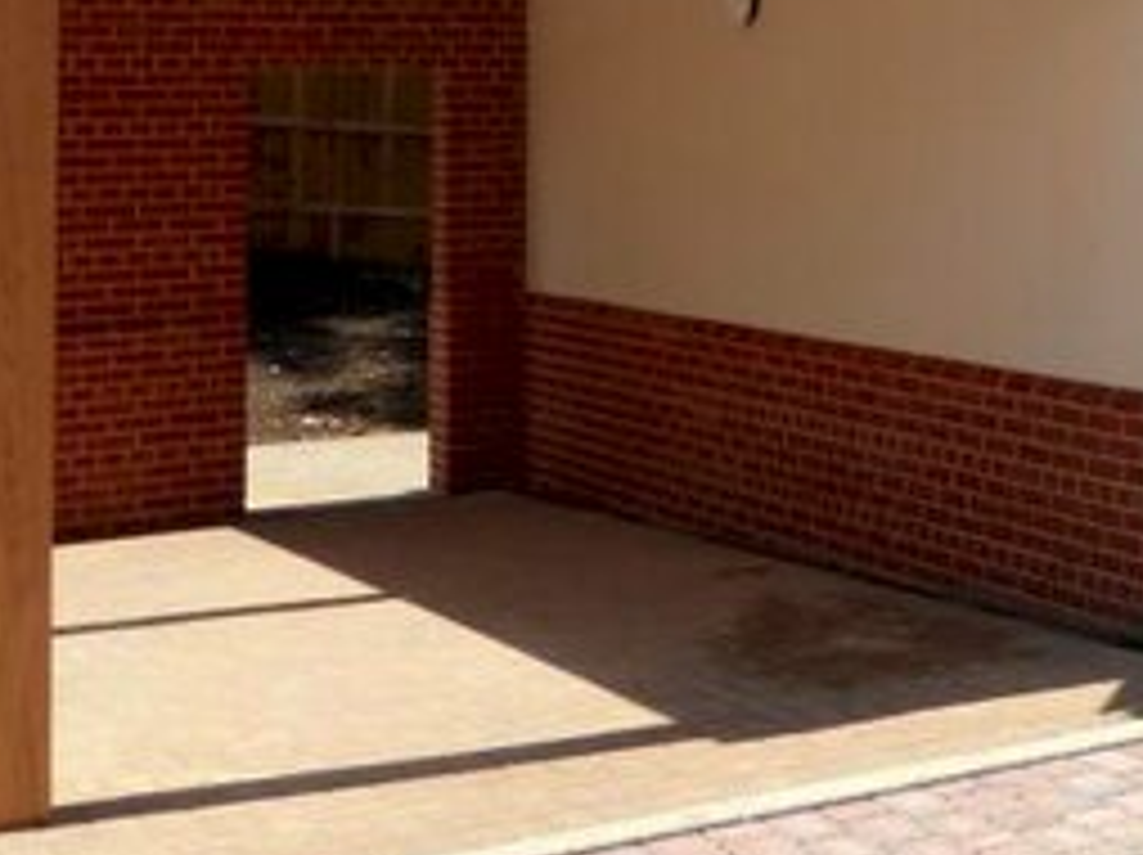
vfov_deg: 20.5
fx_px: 2276
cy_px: -16
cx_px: 1548
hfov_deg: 24.1
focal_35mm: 69
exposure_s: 1/500
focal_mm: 4.3
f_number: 4
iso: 100
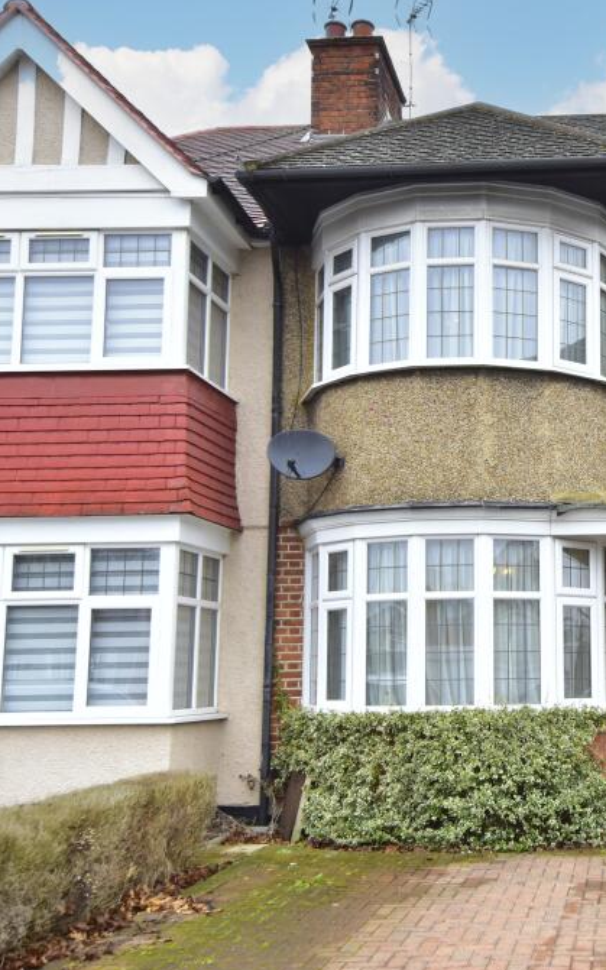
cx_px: 554
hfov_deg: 29.2
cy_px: 489
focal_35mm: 42
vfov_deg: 47.2
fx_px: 1111
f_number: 8
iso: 640
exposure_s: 1/80
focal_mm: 18
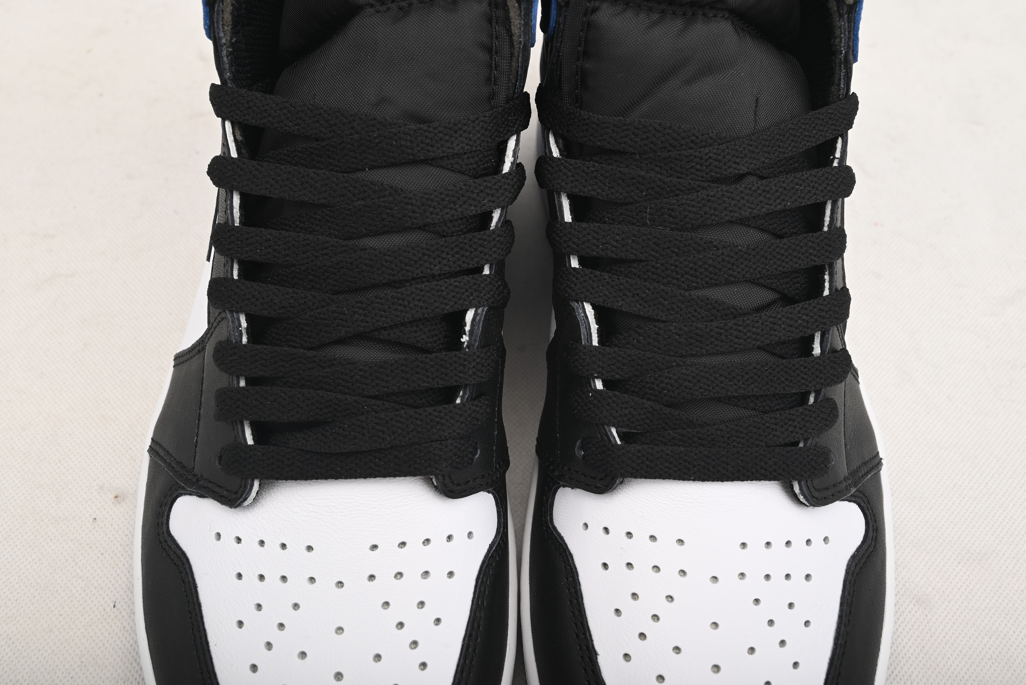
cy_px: 342
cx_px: 513
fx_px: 1112
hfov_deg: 49.5
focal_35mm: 39
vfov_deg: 34.2
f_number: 11
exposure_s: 1/200
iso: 100
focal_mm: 39
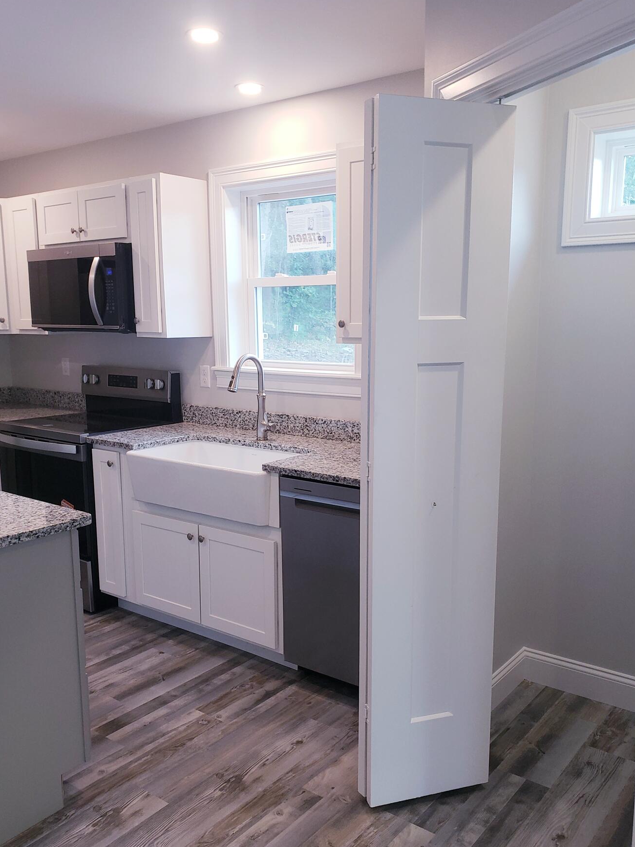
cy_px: 452
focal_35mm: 30
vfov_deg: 59.9
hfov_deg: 46.8
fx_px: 734
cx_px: 318
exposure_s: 1/60
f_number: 2.4
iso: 160
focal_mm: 4.3
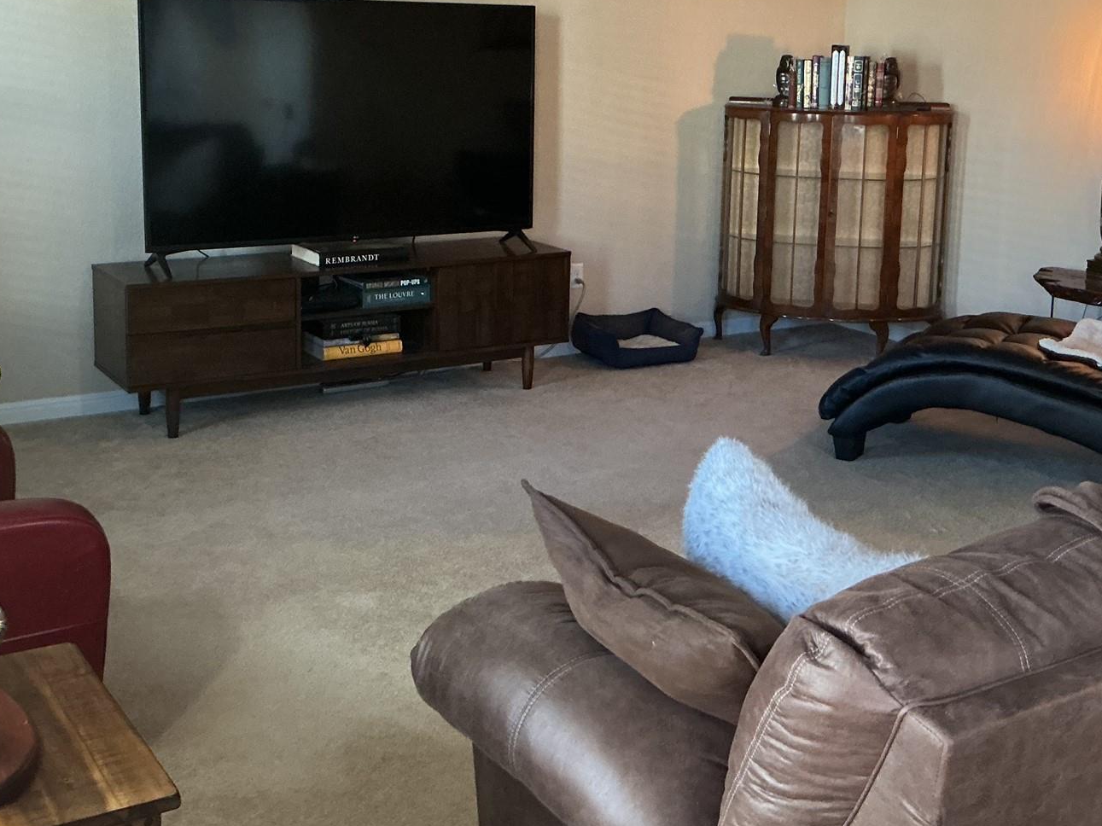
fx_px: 1464
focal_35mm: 46
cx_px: 575
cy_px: 247
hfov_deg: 41.2
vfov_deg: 31.2
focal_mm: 3
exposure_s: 1/40
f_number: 1.8
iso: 250
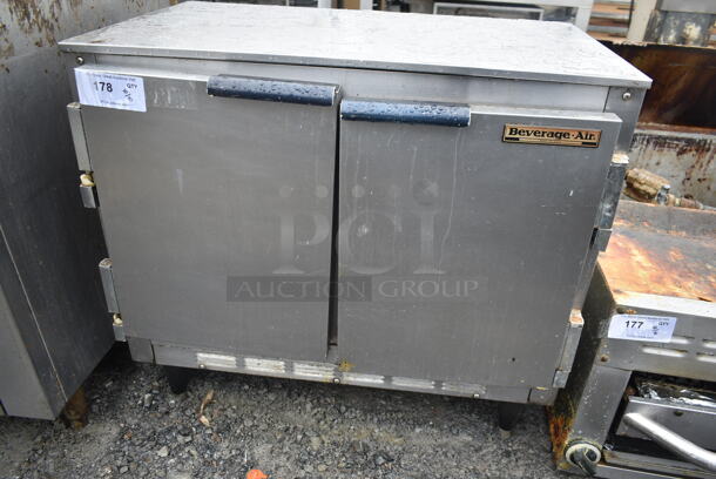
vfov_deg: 48.0
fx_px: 538
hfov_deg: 67.3
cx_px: 358
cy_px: 240
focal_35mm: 27
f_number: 4
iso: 100
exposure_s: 1/60
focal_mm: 18
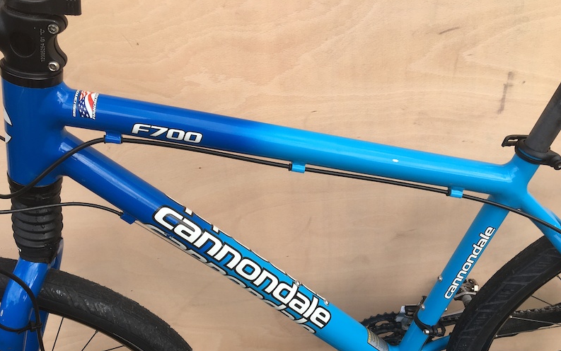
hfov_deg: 61.2
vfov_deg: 40.5
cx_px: 282
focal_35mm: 31
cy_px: 209
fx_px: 474
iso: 25
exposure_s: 1/256
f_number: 2.2
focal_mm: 4.15
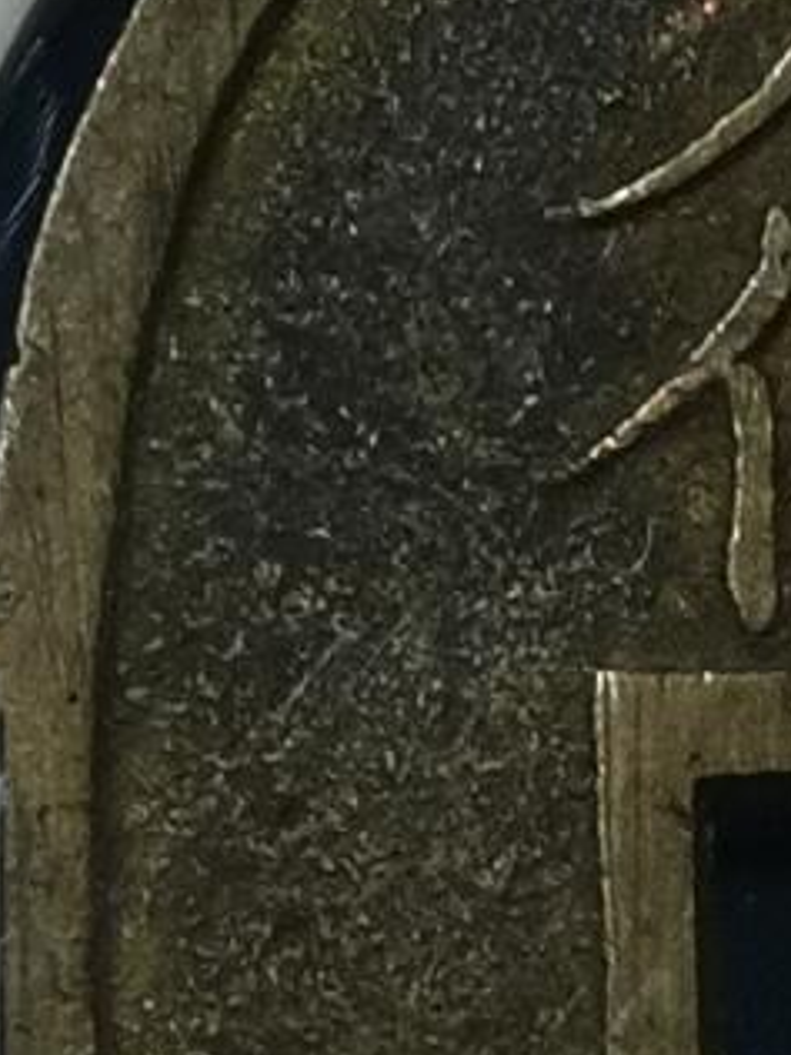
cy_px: 257
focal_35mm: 365
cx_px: 874
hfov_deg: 4.1
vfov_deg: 5.4
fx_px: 11121
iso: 80
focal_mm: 6.67
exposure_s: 1/100
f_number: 1.9
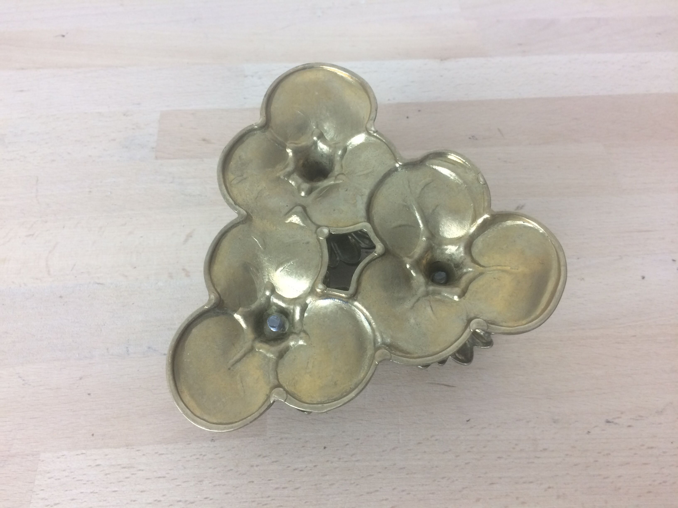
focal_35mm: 29
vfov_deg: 48.2
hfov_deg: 61.7
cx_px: 339
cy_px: 254
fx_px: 568
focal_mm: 4.15
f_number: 2.2
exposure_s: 1/33
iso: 50
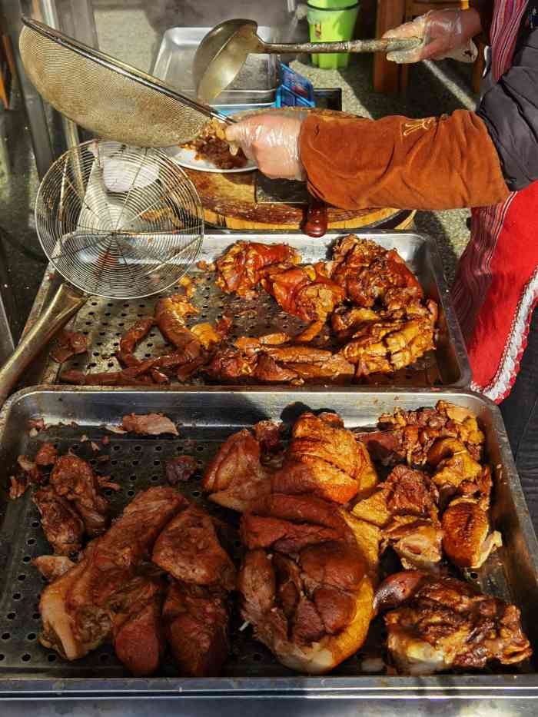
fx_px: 829
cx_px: 269
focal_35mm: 40
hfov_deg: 36.0
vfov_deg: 46.8
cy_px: 358
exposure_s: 1/10000
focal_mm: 6.71
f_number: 1.9
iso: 50
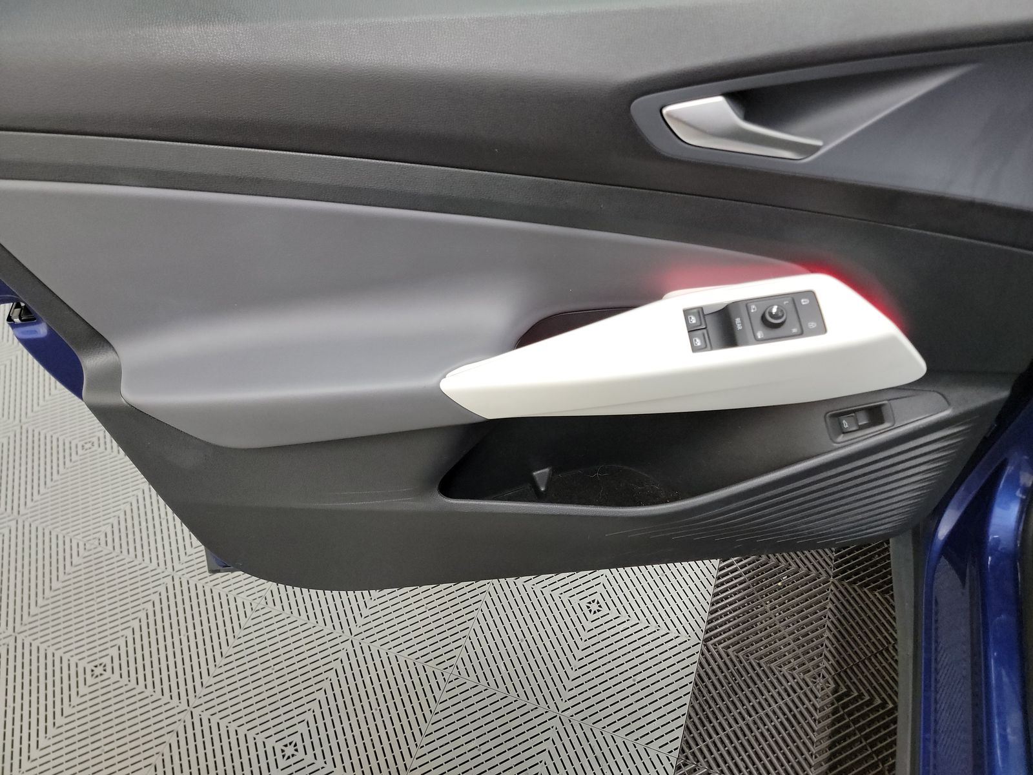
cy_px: 388
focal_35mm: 24
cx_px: 516
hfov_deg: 71.6
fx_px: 716
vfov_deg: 56.8
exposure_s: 1/59
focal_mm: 6.7
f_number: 1.8
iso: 843
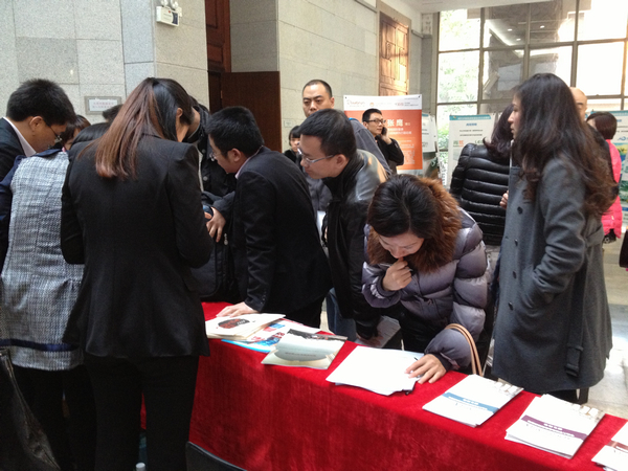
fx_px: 635
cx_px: 314
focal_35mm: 35
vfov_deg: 40.7
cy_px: 236
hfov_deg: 52.6
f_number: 2.4
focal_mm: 4.28
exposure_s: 1/20
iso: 250
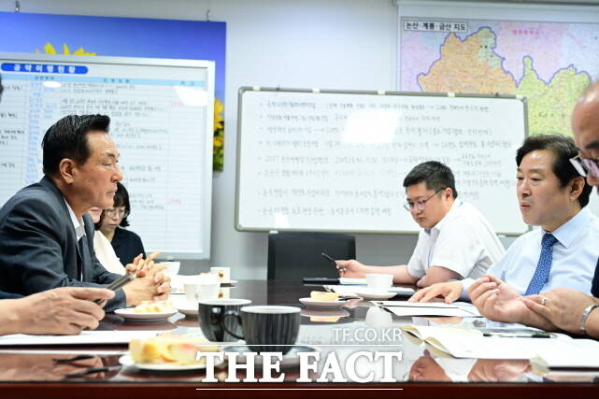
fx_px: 665
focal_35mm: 40
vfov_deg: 33.4
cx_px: 300
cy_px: 200
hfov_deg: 48.5
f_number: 4
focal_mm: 40
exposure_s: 1/200
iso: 2500
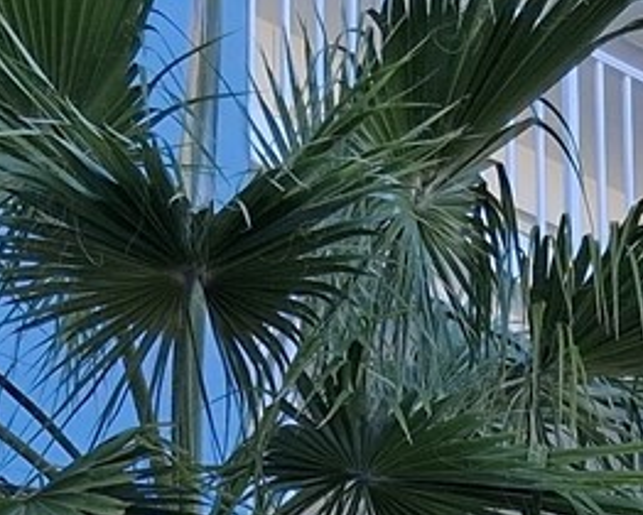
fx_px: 2952
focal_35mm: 155
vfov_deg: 9.3
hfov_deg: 12.2
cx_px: 773
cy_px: 1037
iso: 25
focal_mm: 3.98
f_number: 1.8
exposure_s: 1/196
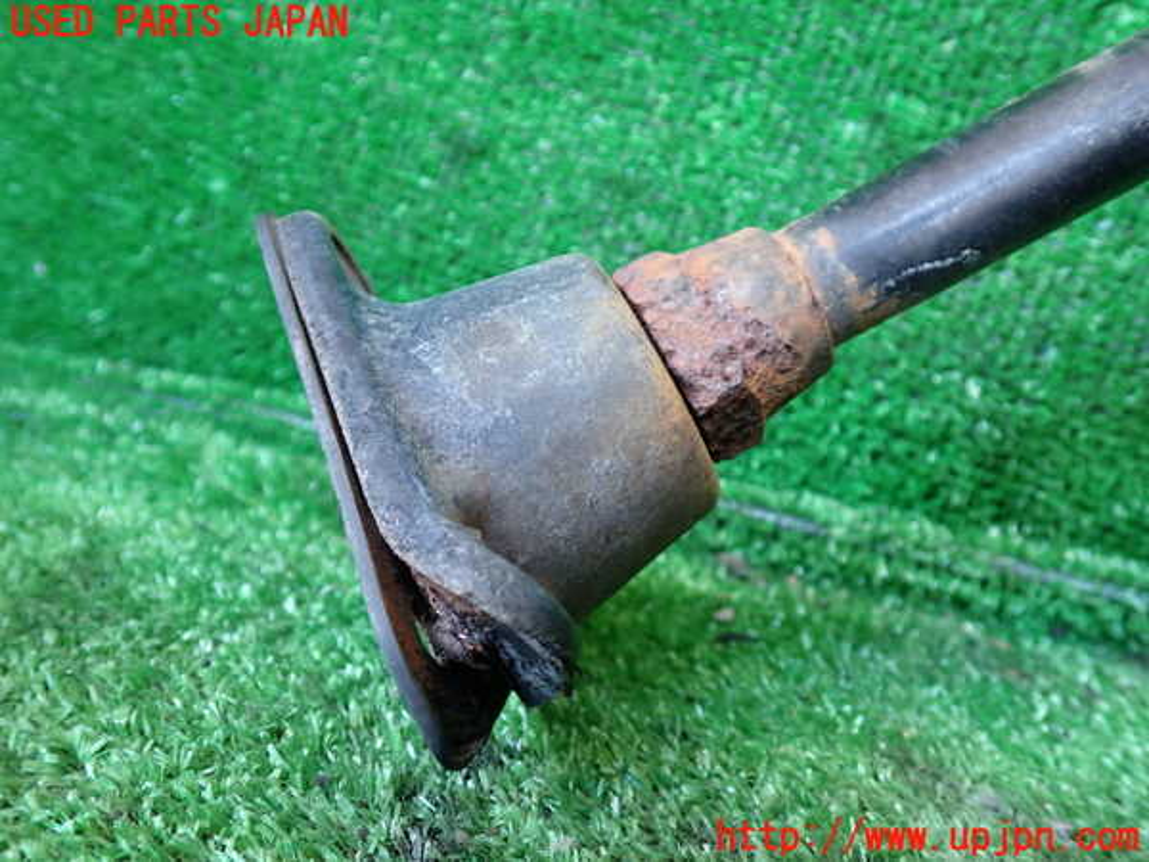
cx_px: 574
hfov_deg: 60.0
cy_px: 431
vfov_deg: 46.8
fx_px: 996
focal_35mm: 30
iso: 250
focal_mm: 5.4
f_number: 2.3
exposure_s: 1/30
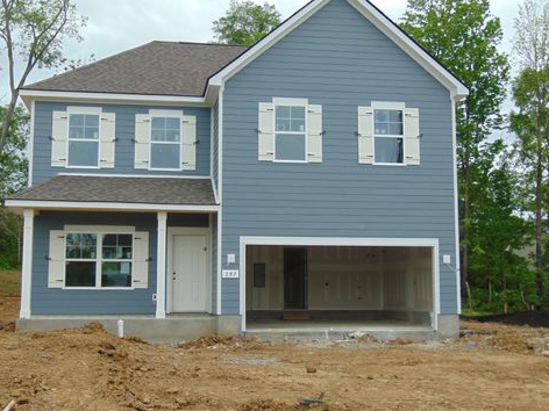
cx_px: 277
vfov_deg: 27.5
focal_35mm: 53
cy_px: 203
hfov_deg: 36.2
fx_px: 841
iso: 80
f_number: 3.5
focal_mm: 9
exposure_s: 1/250
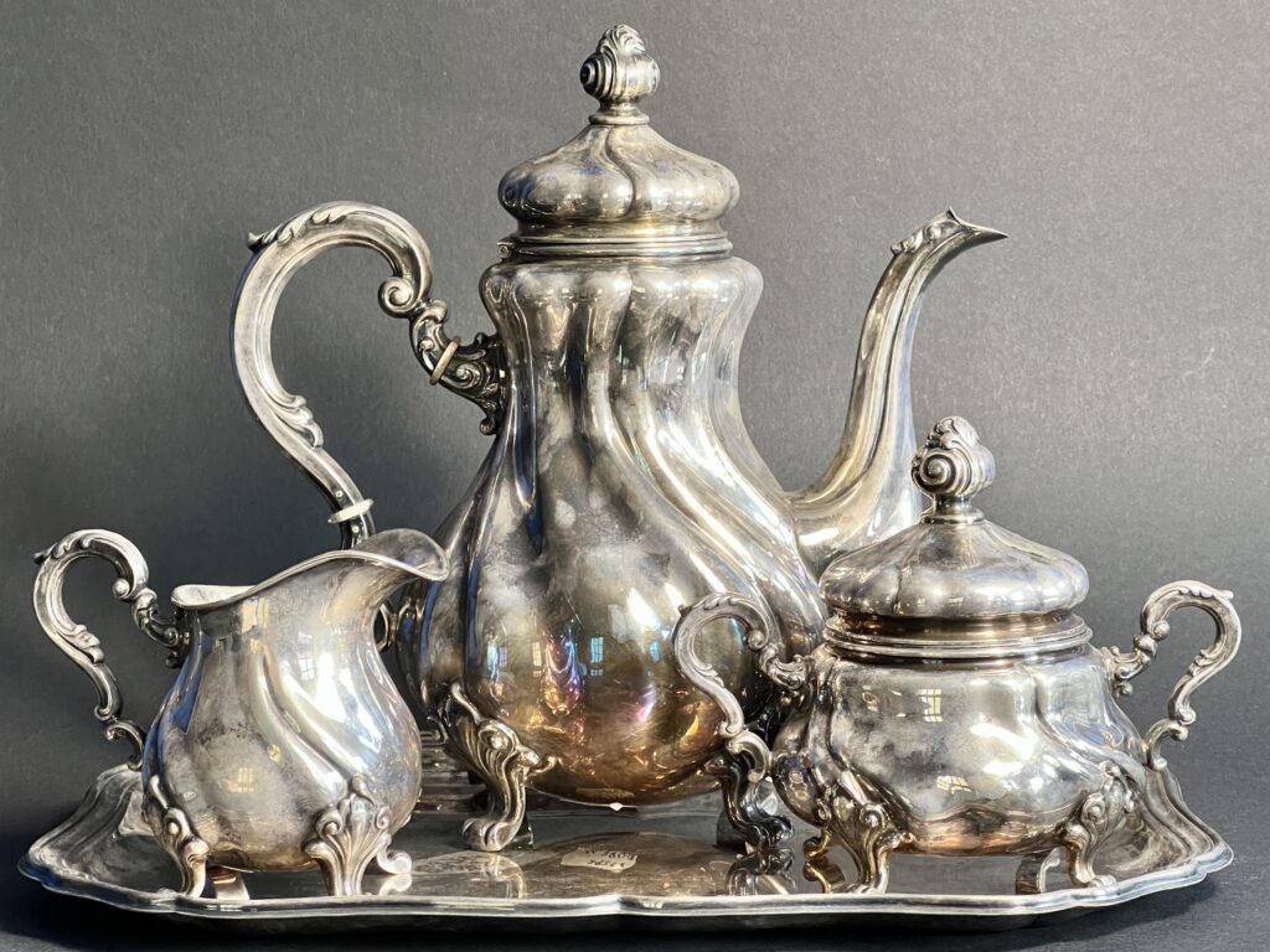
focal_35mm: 77
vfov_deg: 19.1
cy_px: 476
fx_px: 2825
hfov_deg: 25.3
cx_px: 635
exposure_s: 1/50
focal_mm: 9
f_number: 2.8
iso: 250
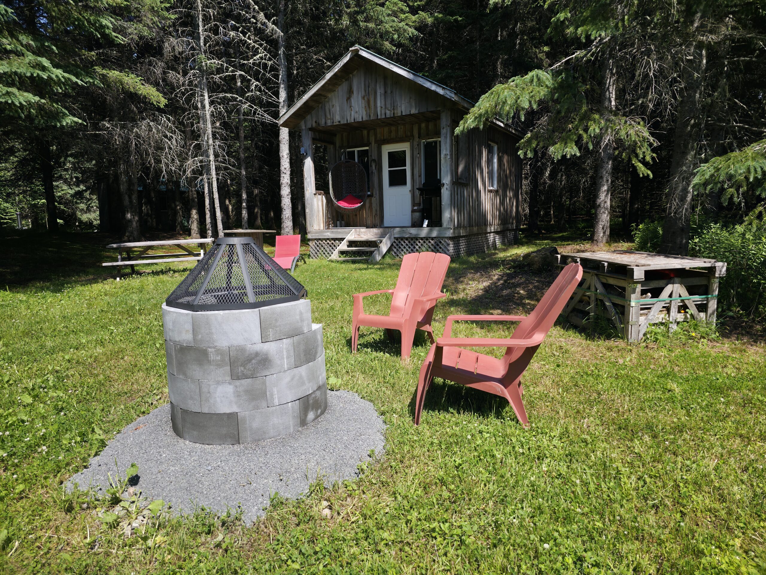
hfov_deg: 73.9
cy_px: 288
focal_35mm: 23
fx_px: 509
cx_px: 383
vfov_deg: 58.9
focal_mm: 6.3
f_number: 1.7
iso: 50
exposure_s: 1/1909
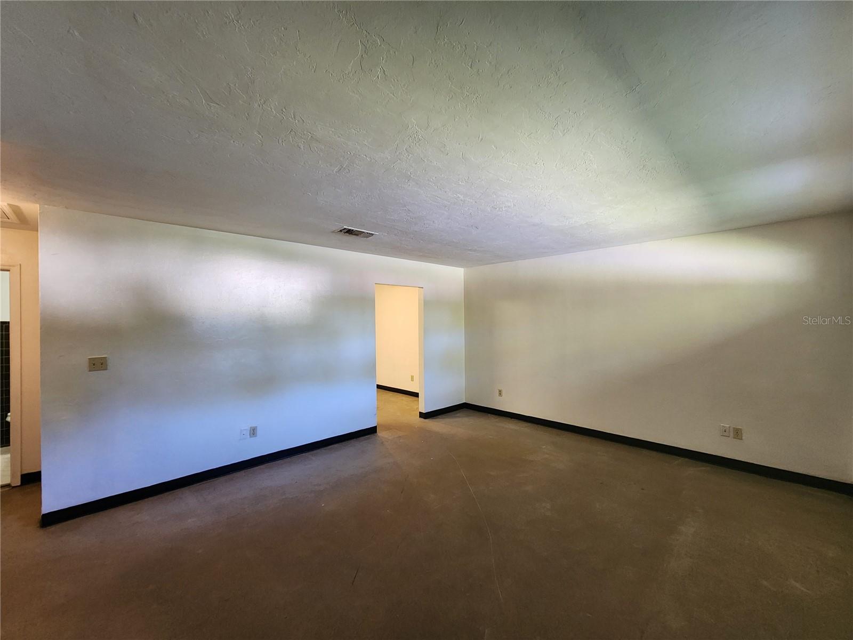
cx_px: 426
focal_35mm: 13
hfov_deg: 106.2
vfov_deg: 89.9
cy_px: 320
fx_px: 320
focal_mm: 2.2
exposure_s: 1/30
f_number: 2.2
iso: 400
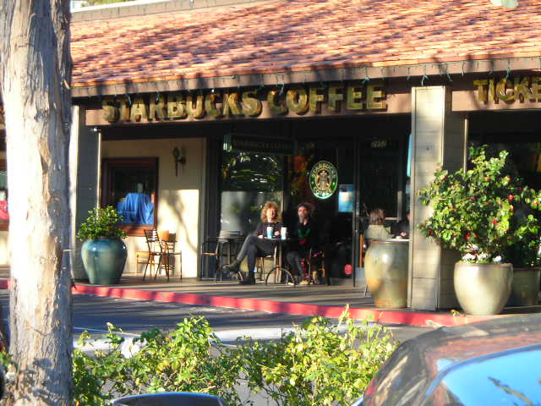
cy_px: 203
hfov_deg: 19.1
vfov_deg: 14.4
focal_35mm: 103
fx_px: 1610
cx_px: 270
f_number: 4.9
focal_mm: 17
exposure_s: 1/72.6
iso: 50
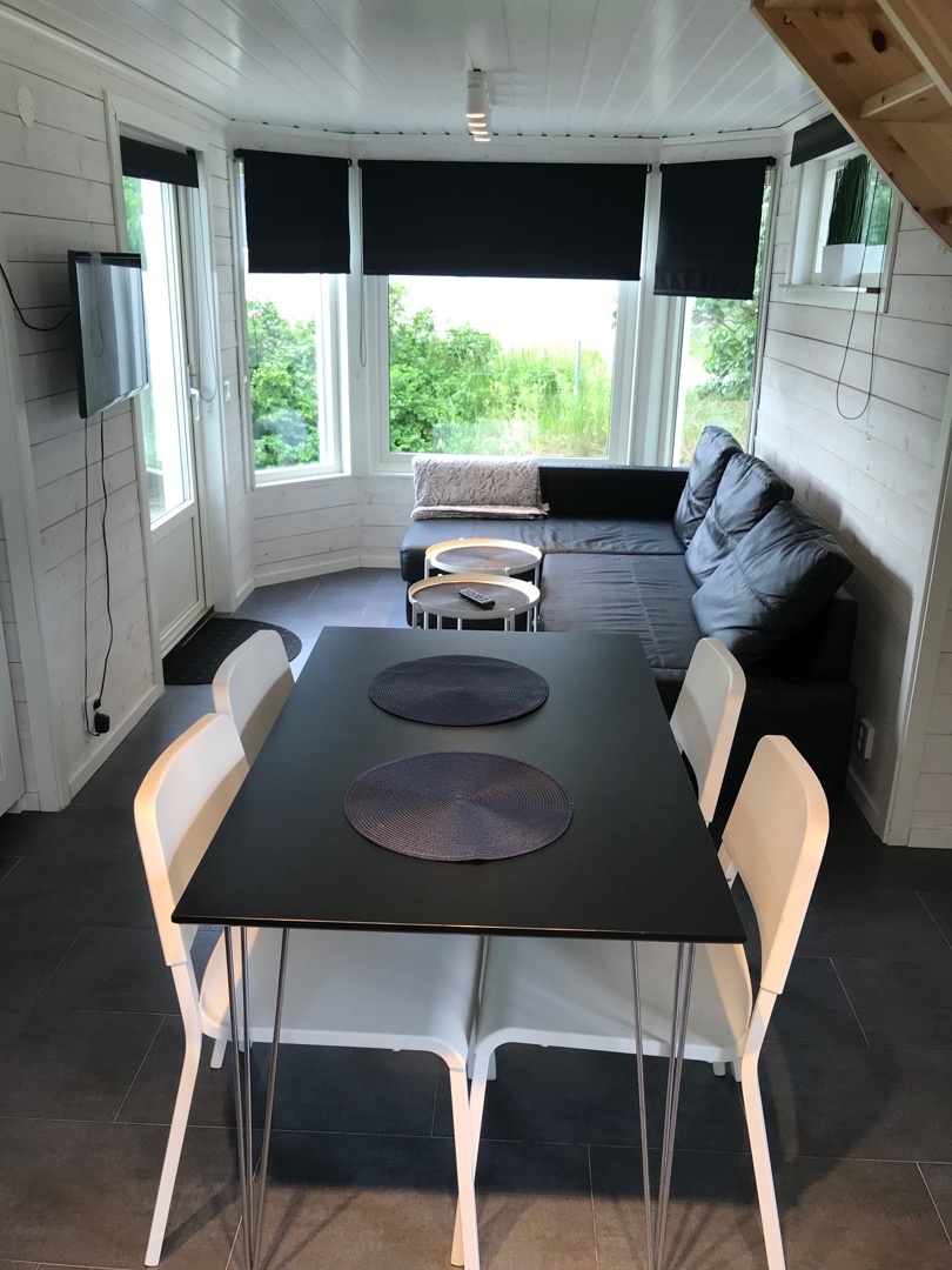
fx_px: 1027
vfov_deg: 63.4
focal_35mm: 28
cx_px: 476
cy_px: 635
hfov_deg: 49.7
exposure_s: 1/50
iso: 25
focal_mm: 3.99
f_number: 1.8
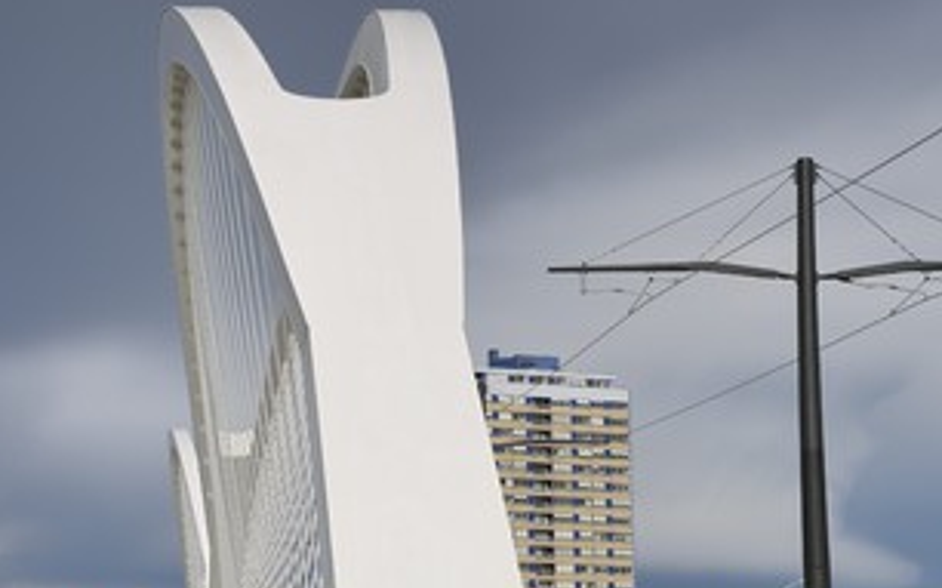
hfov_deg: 21.1
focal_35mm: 98
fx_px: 2515
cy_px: 357
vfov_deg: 13.3
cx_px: 314
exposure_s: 1/400
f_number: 16
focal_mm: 70
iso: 200
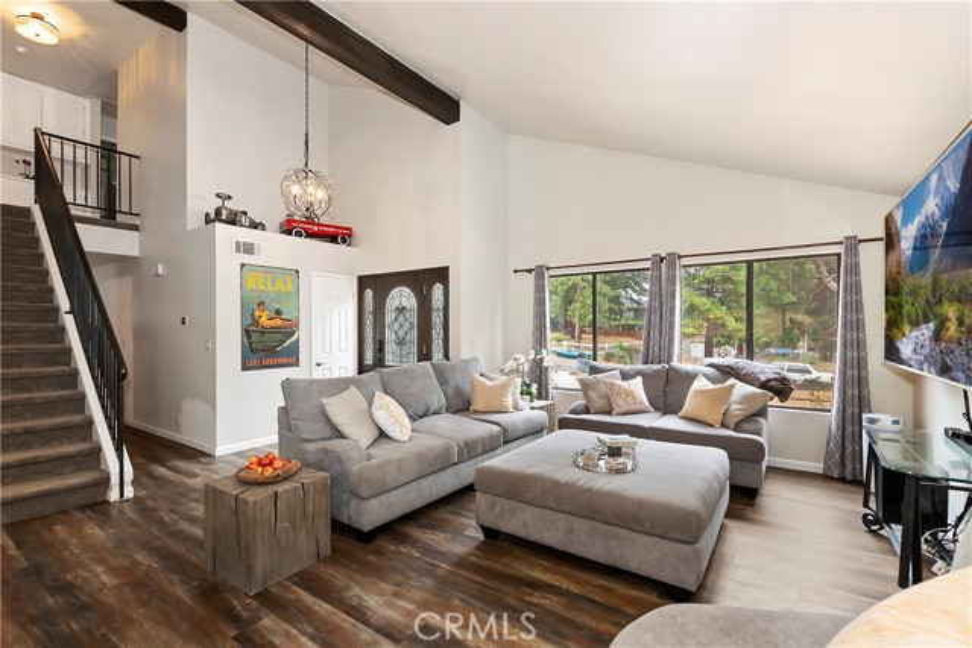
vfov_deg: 77.4
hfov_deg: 100.4
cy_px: 324
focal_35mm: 15
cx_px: 486
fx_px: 405
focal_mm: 10
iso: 400
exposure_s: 1/30
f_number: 8
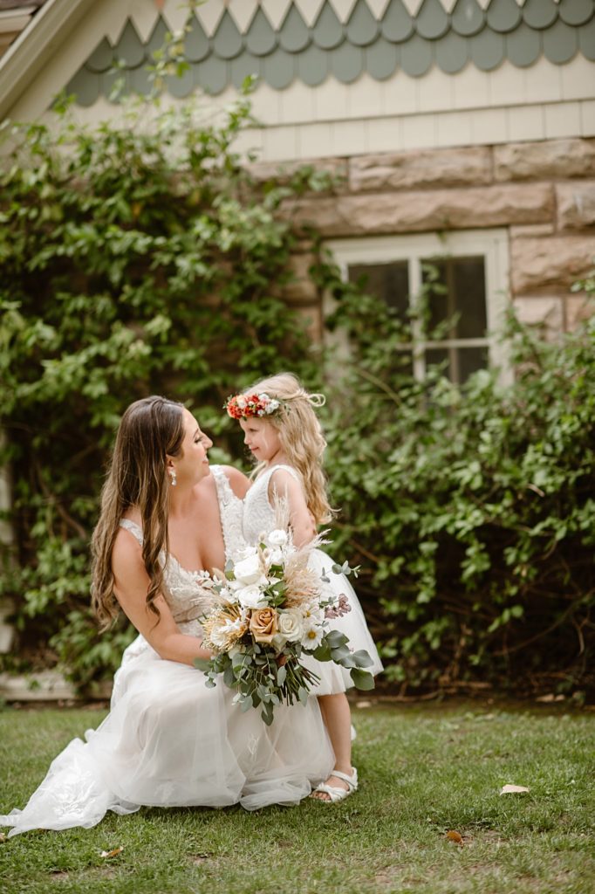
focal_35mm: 85
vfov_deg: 23.9
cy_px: 447
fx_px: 2109
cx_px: 298
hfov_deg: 16.1
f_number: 1.8
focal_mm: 85
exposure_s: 1/400
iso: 200
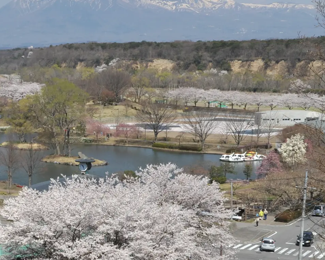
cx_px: 14
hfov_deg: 21.1
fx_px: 846
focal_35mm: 88
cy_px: 181
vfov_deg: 17.4
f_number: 16
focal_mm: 35
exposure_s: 1/160
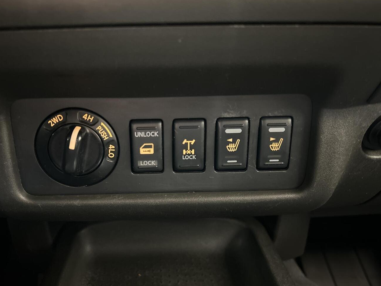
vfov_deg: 48.2
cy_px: 139
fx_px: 319
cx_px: 169
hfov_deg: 61.5
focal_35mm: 29
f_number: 1.5
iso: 1250
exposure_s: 1/17
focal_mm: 5.7
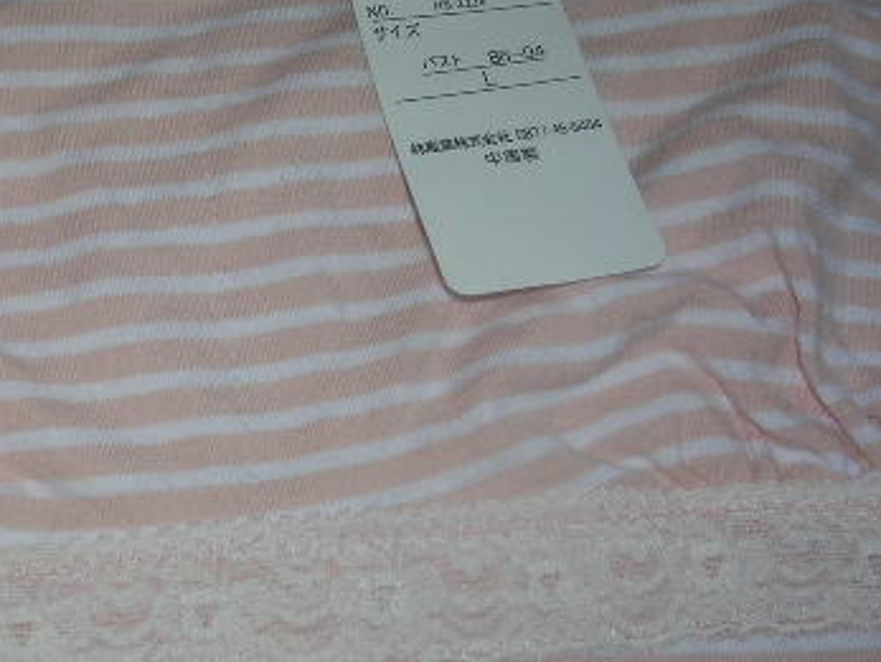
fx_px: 1783
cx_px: 137
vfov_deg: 21.0
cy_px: 297
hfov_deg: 27.0
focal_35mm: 70
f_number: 5.6
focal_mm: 5.8
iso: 50
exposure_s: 1/60.1
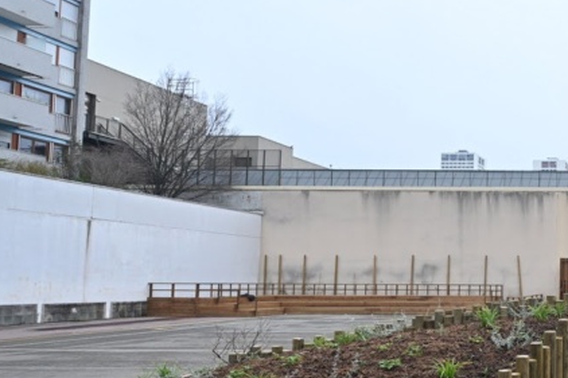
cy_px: 256
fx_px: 536
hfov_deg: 40.5
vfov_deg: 38.4
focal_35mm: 34
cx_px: 672
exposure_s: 1/125
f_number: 4
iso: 160
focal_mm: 14
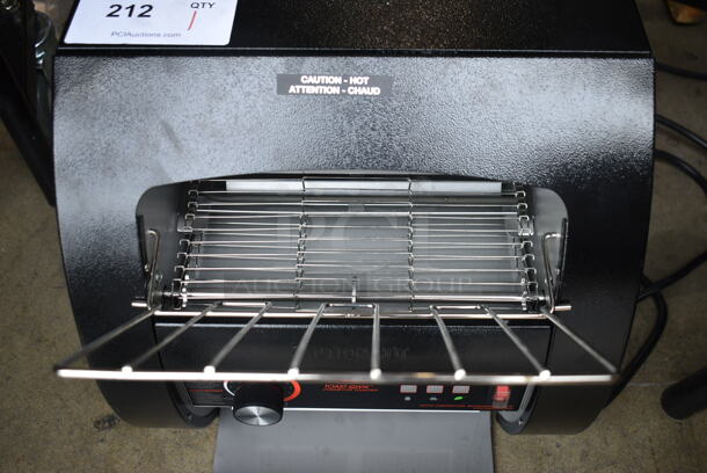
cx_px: 354
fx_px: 767
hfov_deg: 49.5
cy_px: 236
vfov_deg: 34.3
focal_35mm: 39
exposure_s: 1/40
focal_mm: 26
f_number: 4
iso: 280
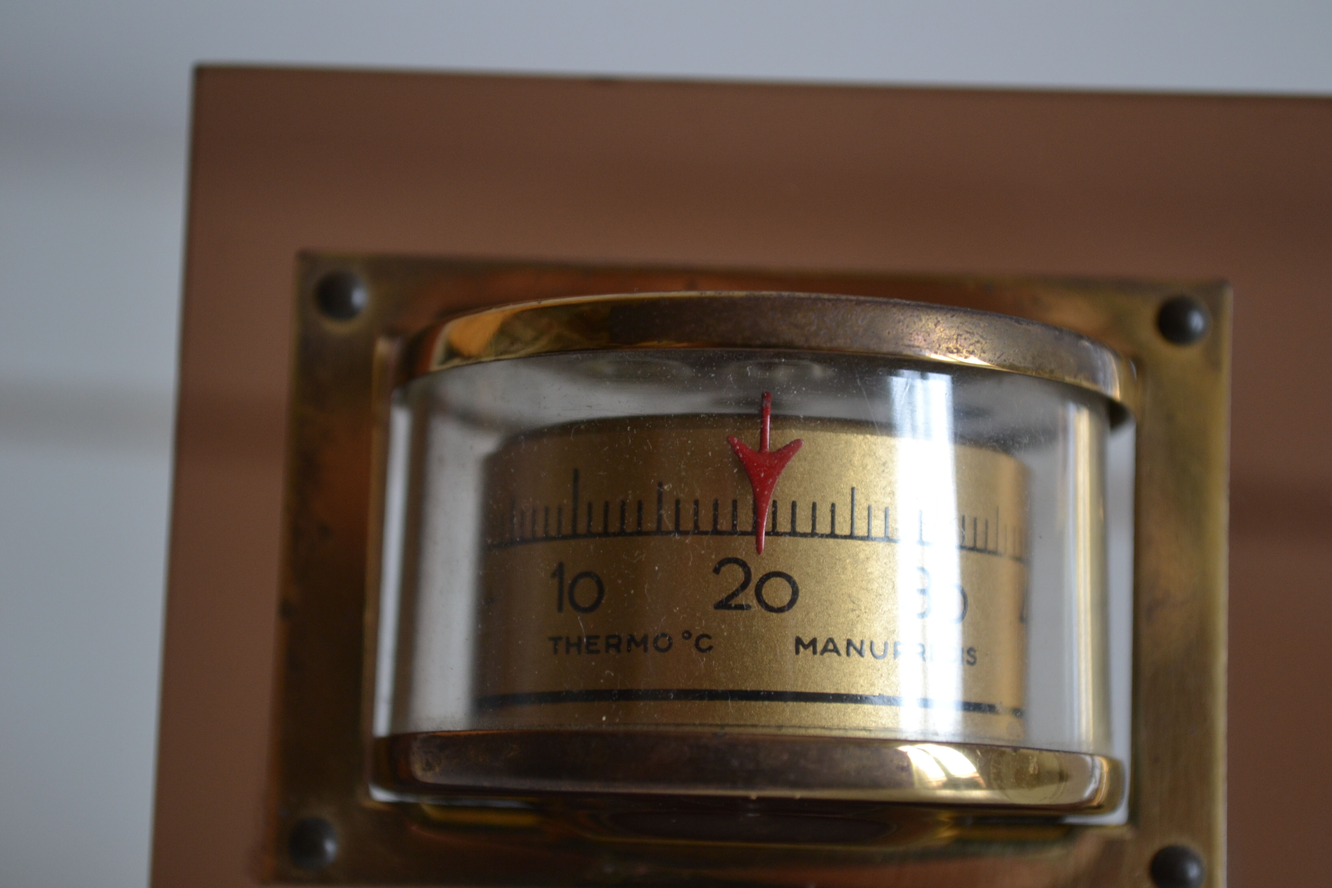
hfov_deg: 26.0
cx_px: 666
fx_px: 2886
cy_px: 444
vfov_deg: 17.5
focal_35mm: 78
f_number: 5.6
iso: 400
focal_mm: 52
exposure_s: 1/50
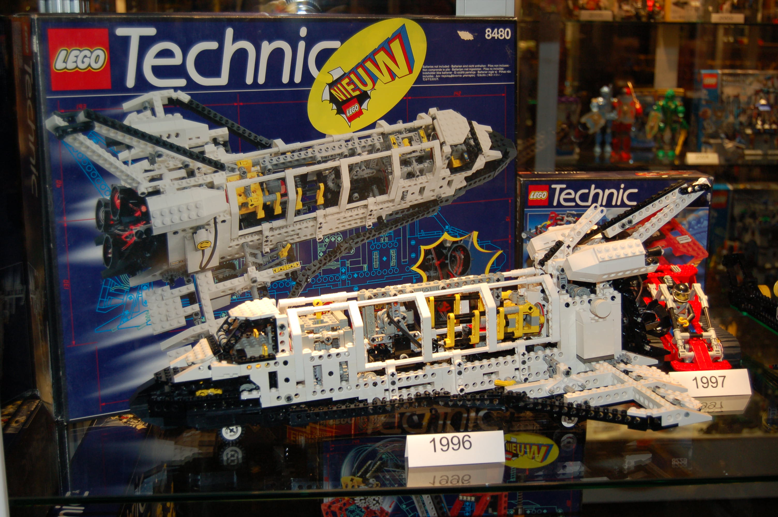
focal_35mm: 48
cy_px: 258
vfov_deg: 28.0
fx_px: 1036
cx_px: 389
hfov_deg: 41.1
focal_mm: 32
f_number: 4.5
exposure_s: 1/60
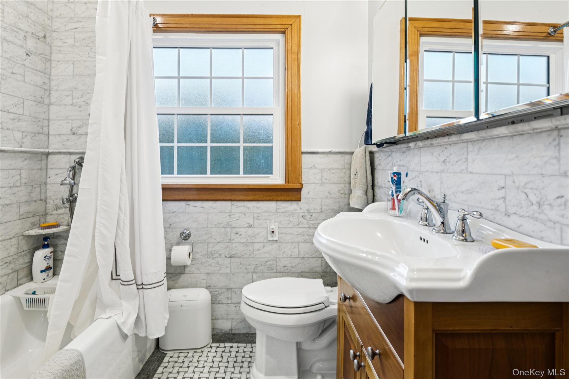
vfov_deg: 67.4
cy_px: 190
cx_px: 284
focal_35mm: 18
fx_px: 284
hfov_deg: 90.0
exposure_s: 1/4
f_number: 9
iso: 250
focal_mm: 18
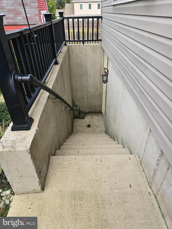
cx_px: 86
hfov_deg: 58.9
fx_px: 152
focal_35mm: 23
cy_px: 114
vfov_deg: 73.9
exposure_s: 1/180
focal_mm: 6.3
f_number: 1.7
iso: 25
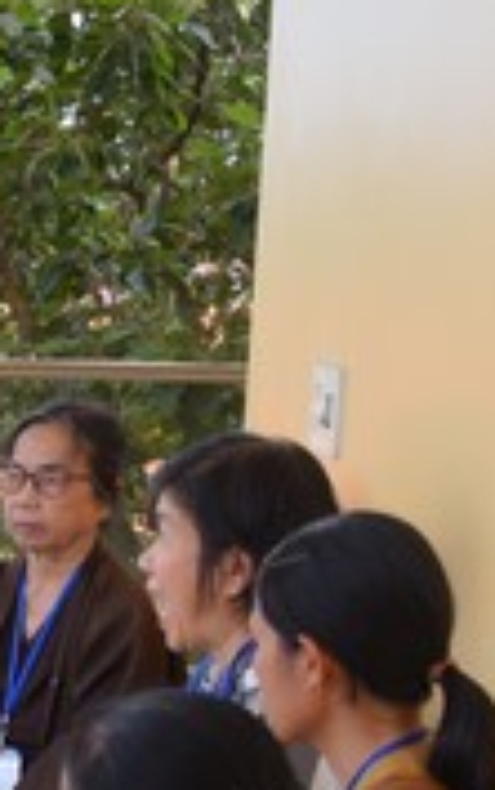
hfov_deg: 8.6
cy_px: 640
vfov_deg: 14.6
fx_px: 3058
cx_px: -602
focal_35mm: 142
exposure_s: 1/125
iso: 100
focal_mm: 38
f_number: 6.3
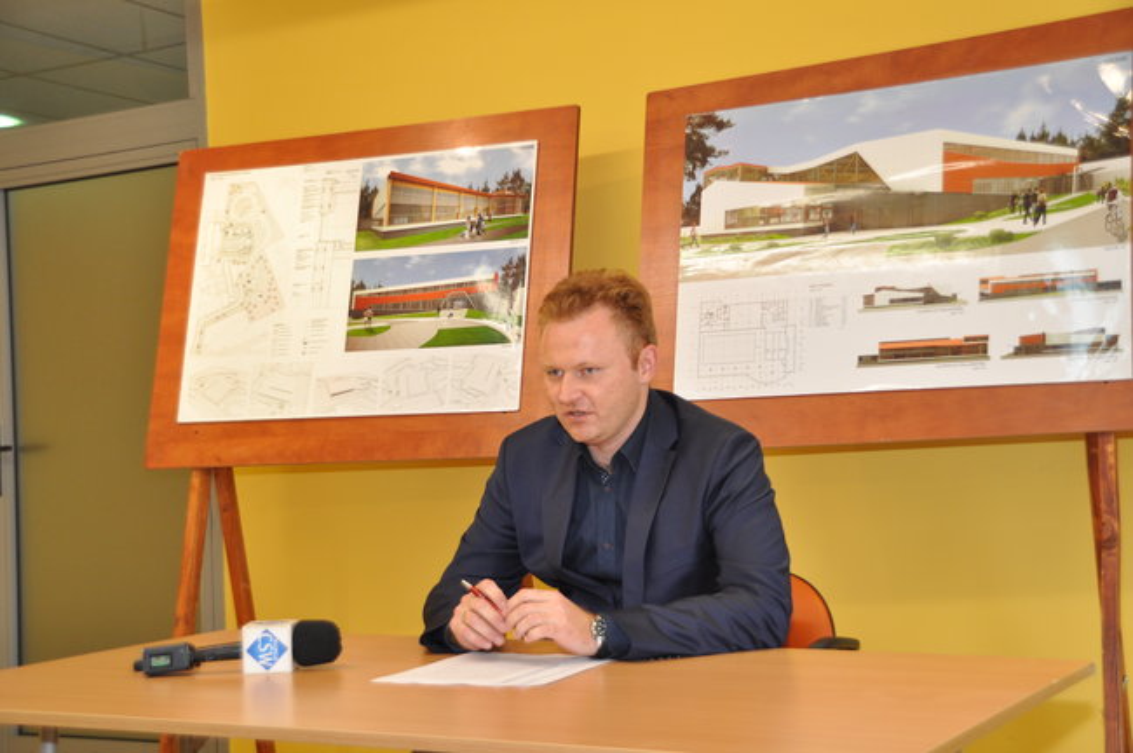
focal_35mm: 54
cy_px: 376
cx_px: 566
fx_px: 1698
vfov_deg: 25.0
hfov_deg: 36.9
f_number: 5.6
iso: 640
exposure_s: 1/60
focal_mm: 36
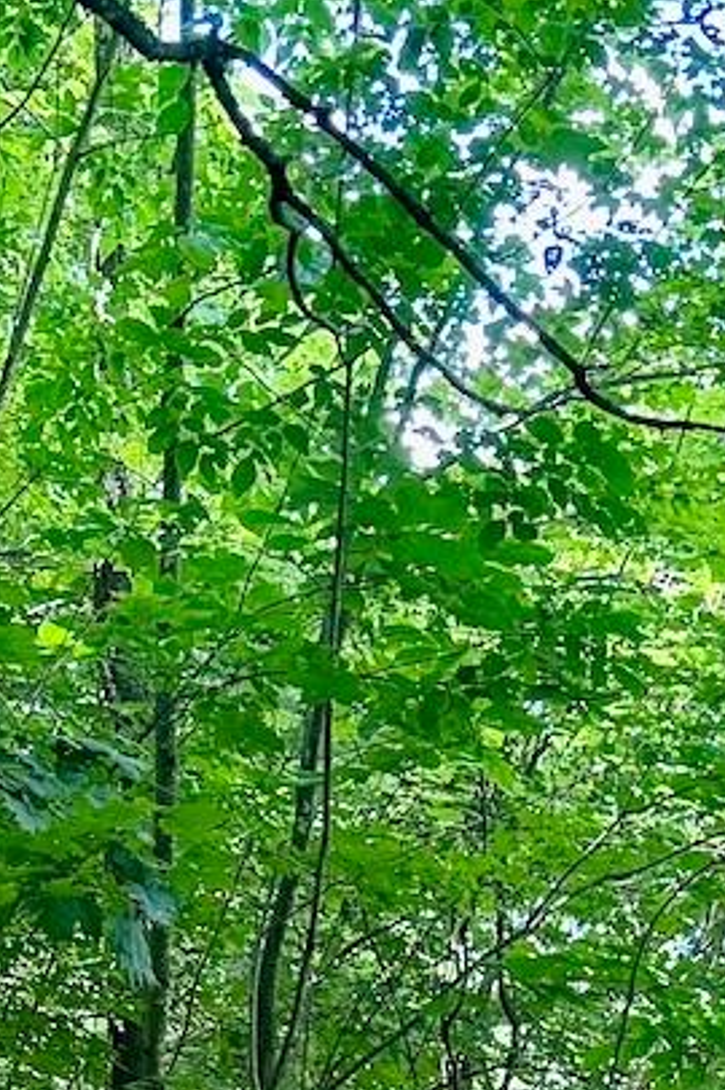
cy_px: 1614
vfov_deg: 15.1
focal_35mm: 126
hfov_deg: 10.4
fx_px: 3812
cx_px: -443
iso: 160
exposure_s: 1/121
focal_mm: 6.76
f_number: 1.78
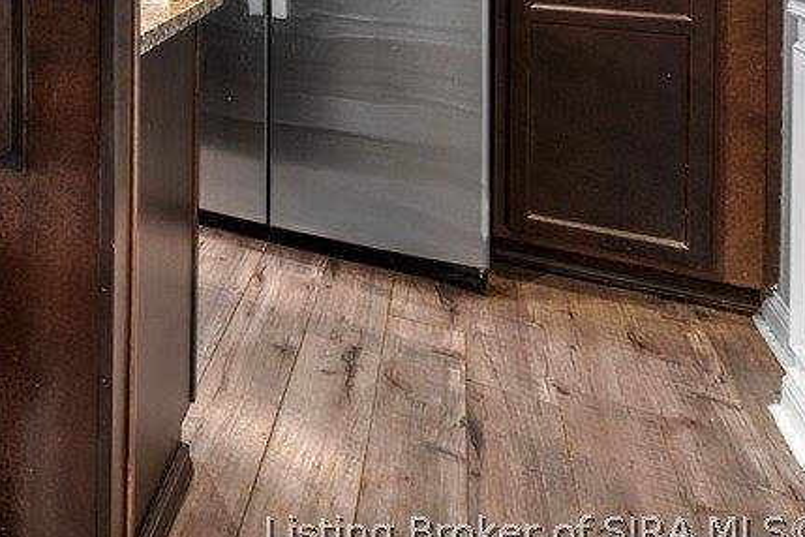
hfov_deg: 37.1
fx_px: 850
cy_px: -118
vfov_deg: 29.7
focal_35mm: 38
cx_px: -184
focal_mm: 10
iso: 400
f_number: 11
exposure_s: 1.3
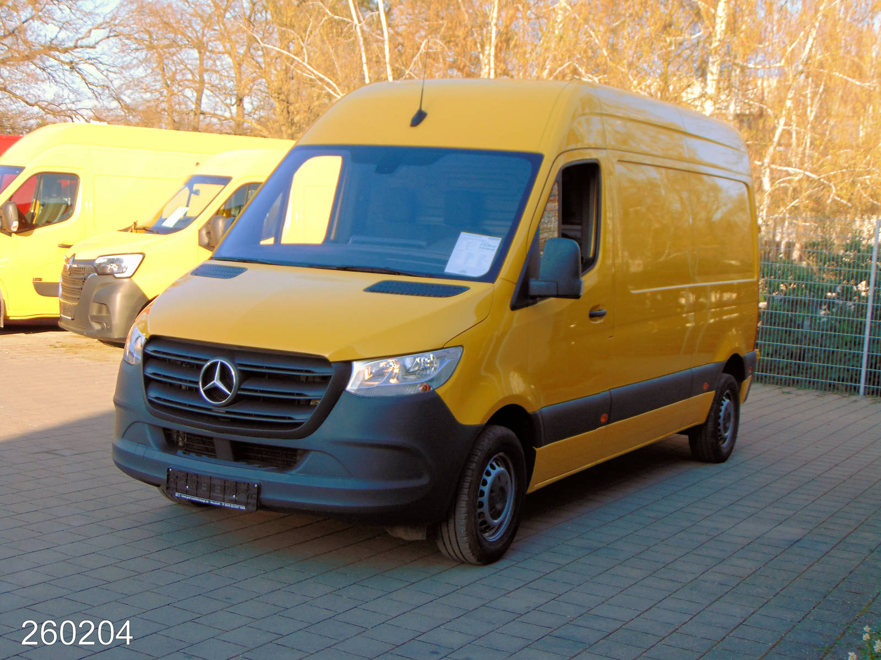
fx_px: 1273
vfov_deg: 29.1
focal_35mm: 50
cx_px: 440
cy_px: 330
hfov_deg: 38.2
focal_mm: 9
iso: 80
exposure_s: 1/80
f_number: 3.5
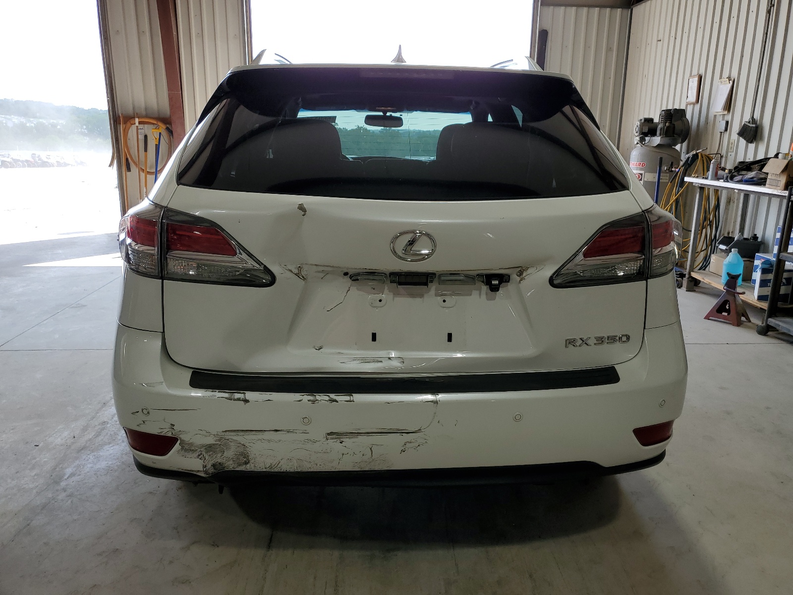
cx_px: 396
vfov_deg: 53.1
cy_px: 298
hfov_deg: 67.3
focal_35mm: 26
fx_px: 596
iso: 50
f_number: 1.5
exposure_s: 1/500
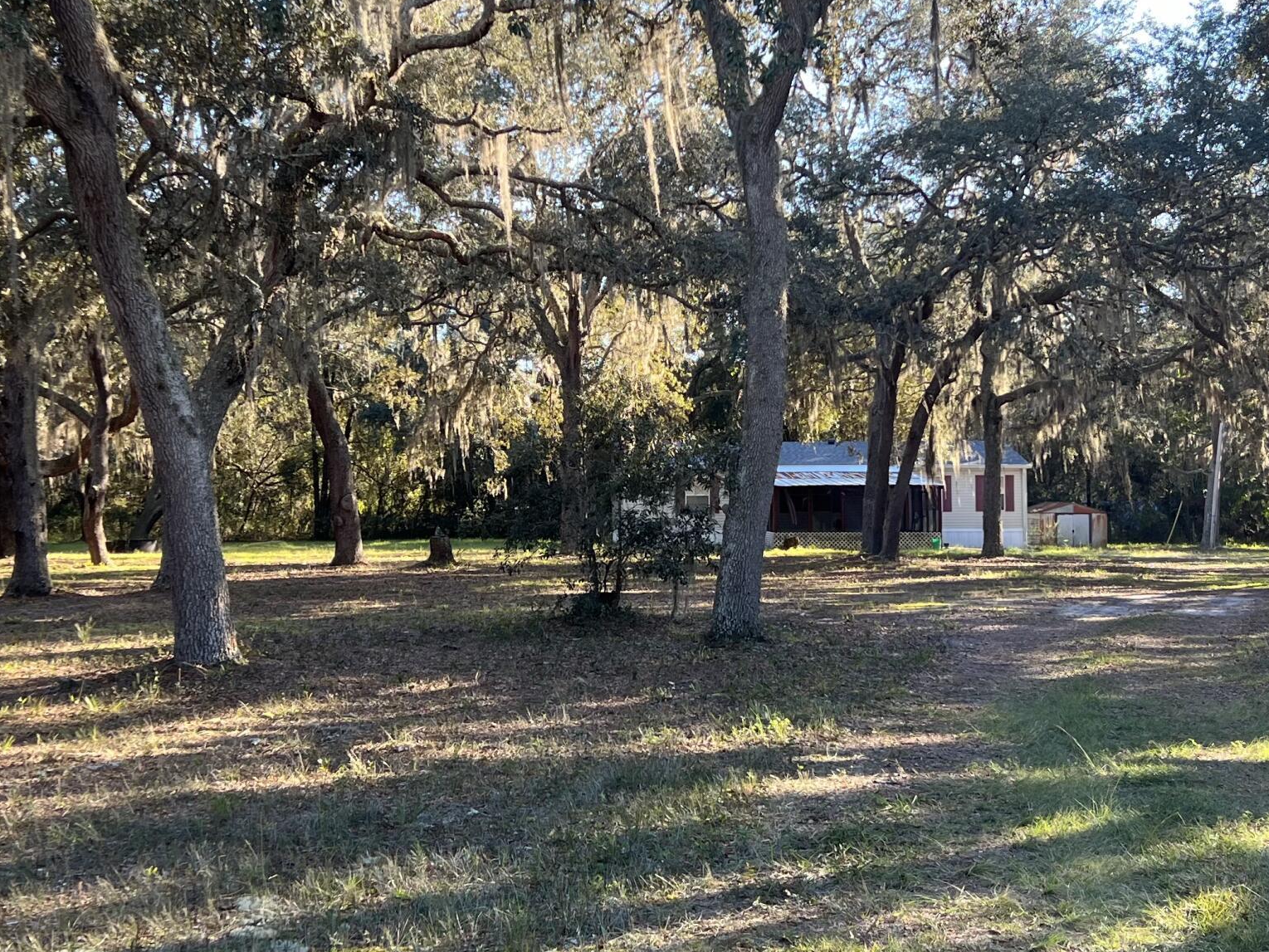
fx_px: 1870
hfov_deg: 37.4
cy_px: 438
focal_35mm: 51
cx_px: 712
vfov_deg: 28.6
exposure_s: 1/300
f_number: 1.5
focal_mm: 5.7
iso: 50
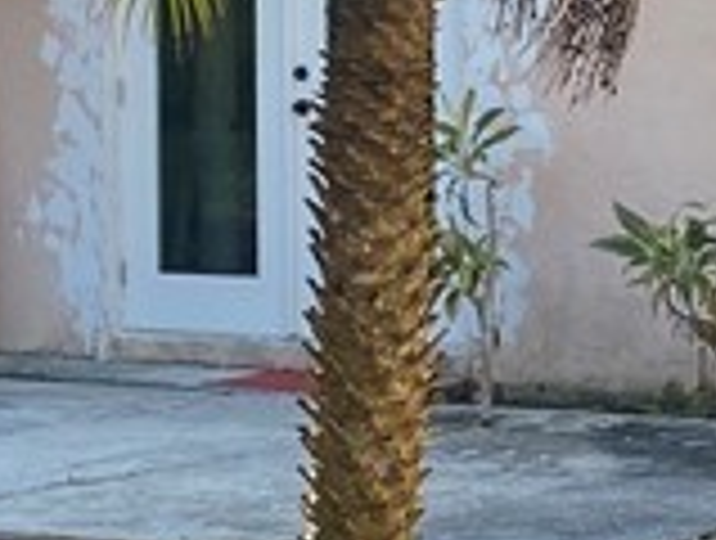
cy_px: 346
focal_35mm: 167
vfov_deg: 8.9
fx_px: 3462
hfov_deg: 11.8
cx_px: 590
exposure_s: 1/213
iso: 32
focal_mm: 4.25
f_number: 1.8
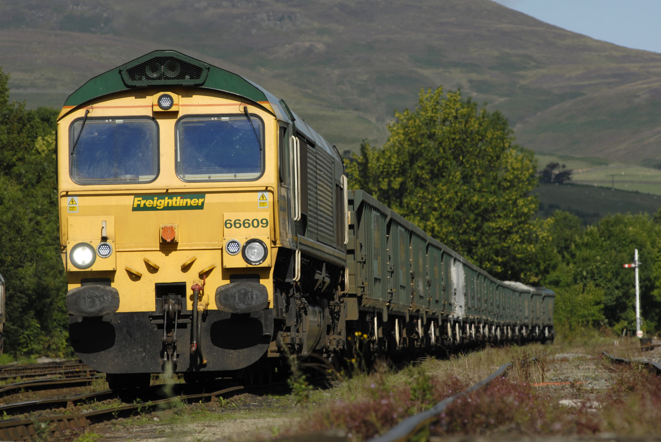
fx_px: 5515
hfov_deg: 6.9
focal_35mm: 300
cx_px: 330
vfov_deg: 4.6
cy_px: 221
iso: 100
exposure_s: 1/500
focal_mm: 200
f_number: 7.1
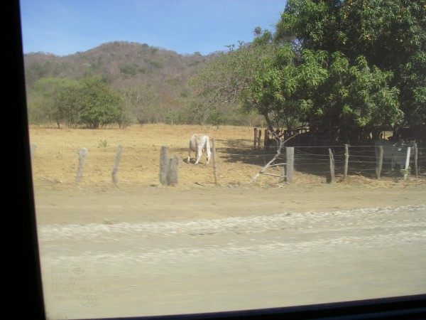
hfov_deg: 49.0
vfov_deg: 37.7
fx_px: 468
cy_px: 160
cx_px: 213
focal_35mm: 38
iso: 64
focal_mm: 6.3
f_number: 6.6
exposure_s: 1/200
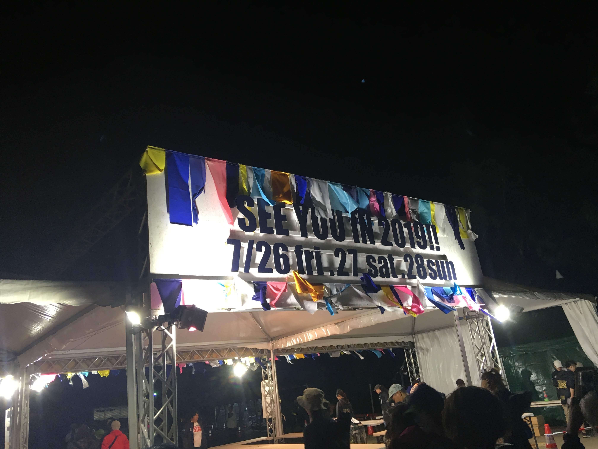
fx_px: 501
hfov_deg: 61.7
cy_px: 224
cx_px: 299
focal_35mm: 29
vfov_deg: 48.2
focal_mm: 4.15
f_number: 2.2
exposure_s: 1/30
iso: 80
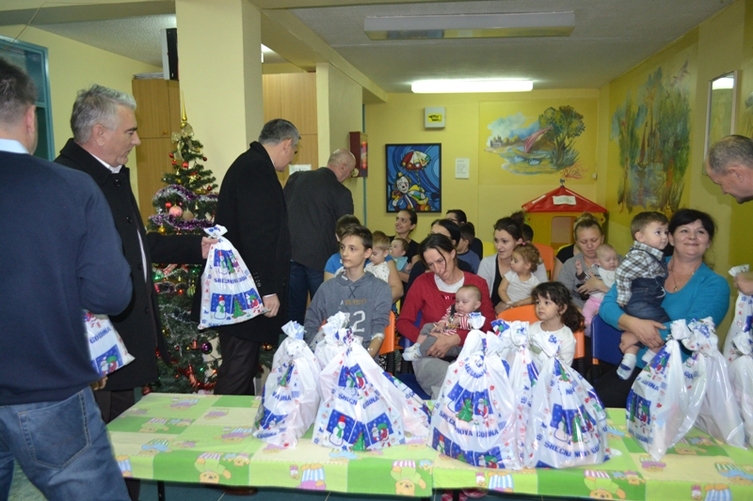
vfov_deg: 43.6
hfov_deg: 61.9
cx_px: 376
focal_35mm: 30
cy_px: 250
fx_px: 627
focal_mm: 20
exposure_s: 1/60
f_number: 3.8
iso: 1000
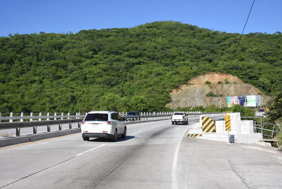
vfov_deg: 33.1
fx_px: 317
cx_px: 141
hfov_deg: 47.9
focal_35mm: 40
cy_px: 94
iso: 250
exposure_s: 1/1250
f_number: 6.3
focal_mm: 27
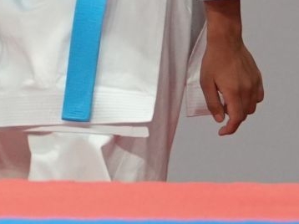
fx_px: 17531
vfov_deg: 0.7
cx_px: -155
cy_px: -223
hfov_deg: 1.0
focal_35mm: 2031
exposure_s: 1/500
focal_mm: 280
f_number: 4
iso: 2500
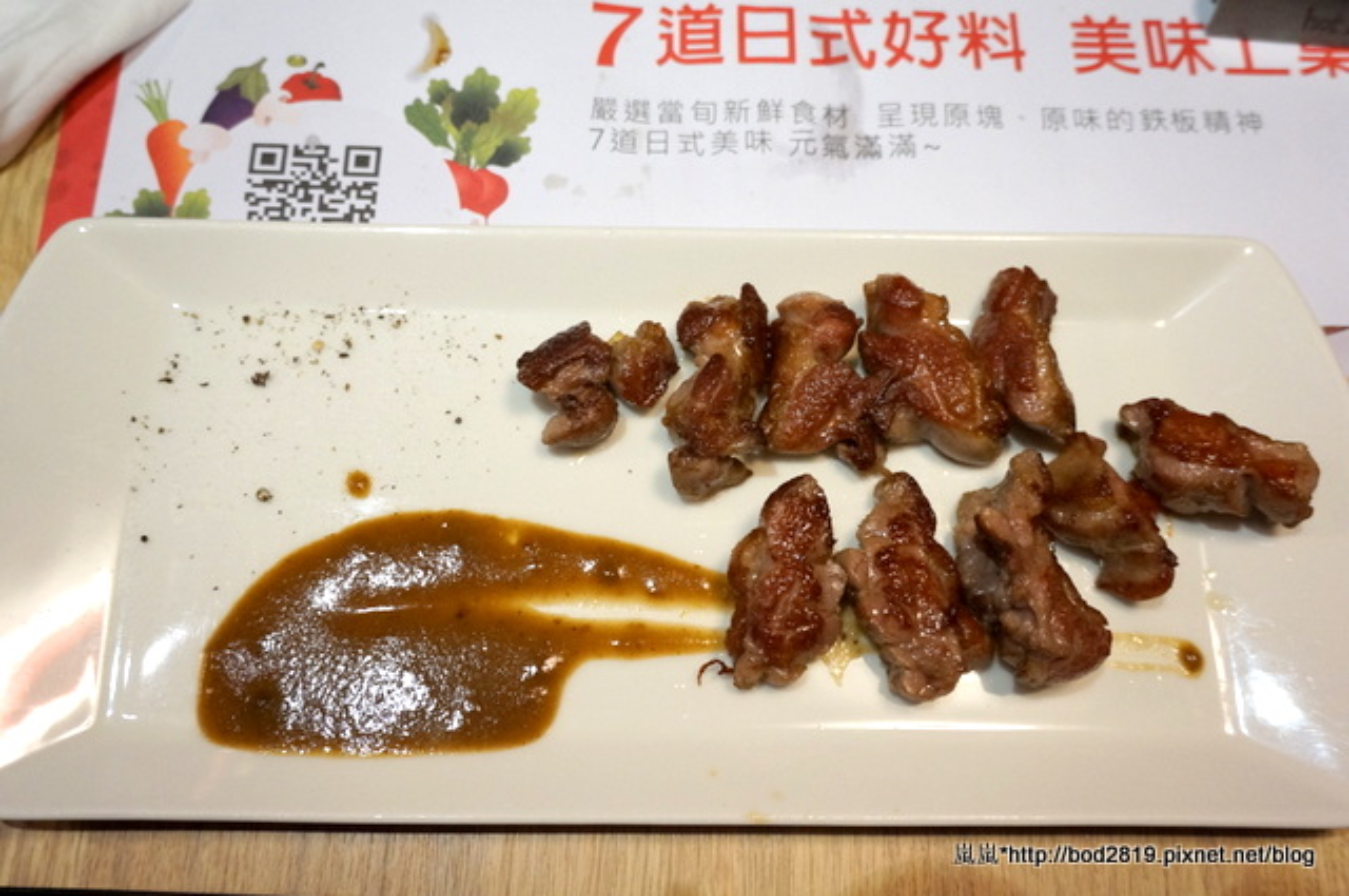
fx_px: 1123
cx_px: 674
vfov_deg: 43.5
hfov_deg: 62.0
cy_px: 448
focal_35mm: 30
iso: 1000
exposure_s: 1/60
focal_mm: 20
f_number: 4
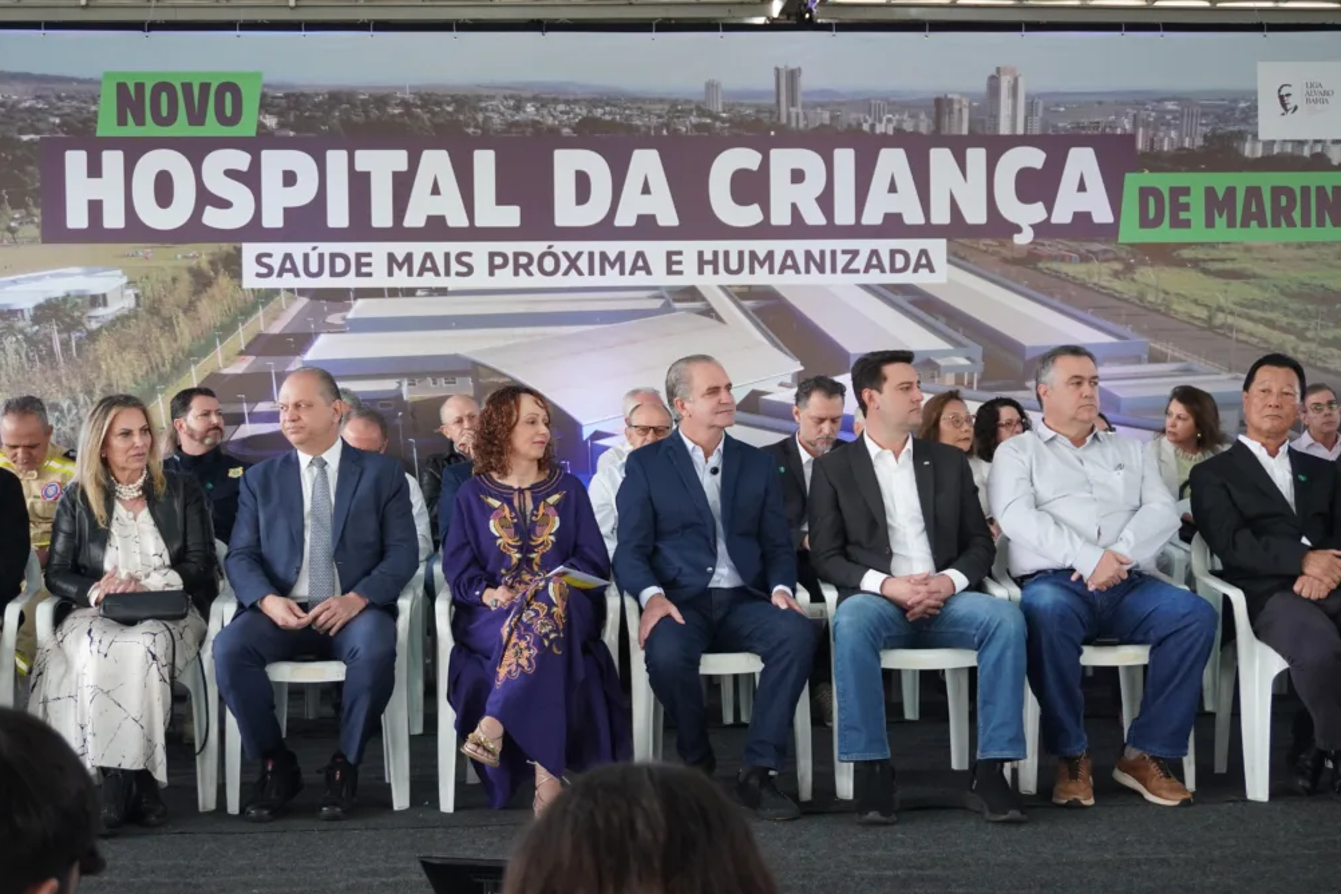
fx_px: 1770
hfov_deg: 41.5
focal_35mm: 48
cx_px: 672
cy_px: 444
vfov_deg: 28.4
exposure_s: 1/50
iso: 800
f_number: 5
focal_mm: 31
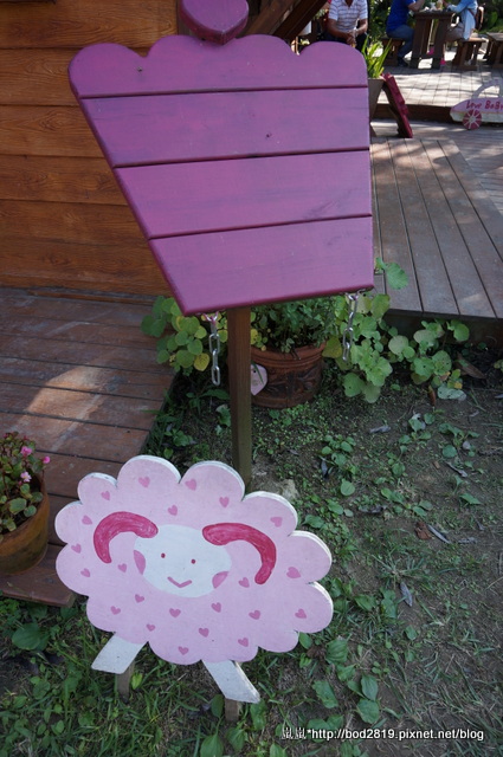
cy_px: 378
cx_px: 252
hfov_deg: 53.0
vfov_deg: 73.8
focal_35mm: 24
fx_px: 504
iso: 200
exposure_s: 1/200
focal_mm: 16
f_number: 5
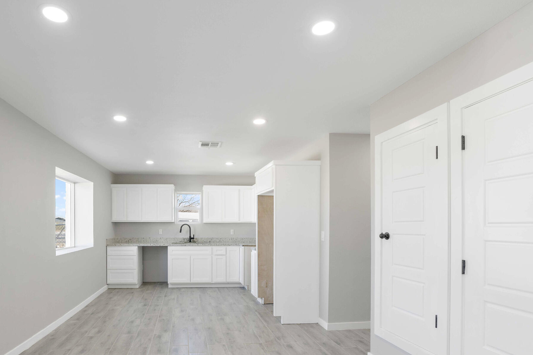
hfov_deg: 83.1
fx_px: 296
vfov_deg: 60.9
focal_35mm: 20
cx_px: 217
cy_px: 227
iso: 640
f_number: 10
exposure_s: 1/13
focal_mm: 12
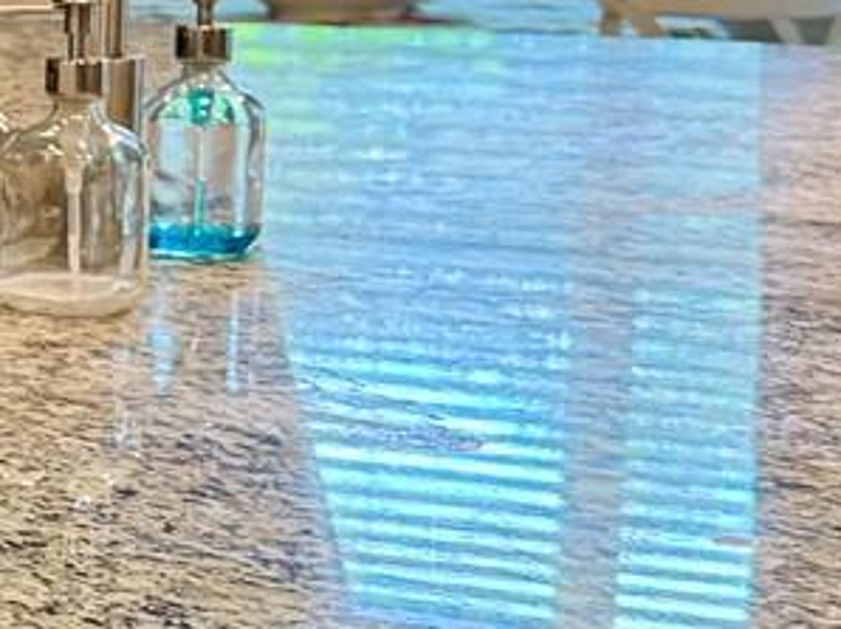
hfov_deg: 13.8
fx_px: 3132
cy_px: 245
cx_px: -632
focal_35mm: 129
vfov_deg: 11.5
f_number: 1.78
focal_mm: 6.76
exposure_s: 1/60
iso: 125
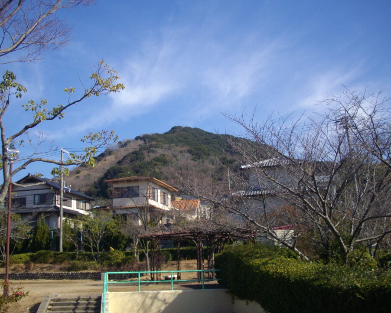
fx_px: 475
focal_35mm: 41
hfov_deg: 44.7
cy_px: 157
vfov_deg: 36.5
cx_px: 176
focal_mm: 6.2
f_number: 5.6
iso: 100
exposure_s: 1/400
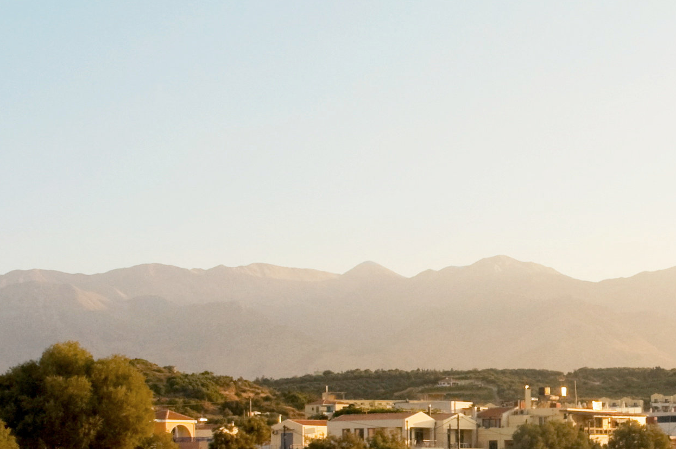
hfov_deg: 21.6
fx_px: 1744
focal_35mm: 93
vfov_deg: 14.6
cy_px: 376
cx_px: 561
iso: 200
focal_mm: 18
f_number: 10
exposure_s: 1/125
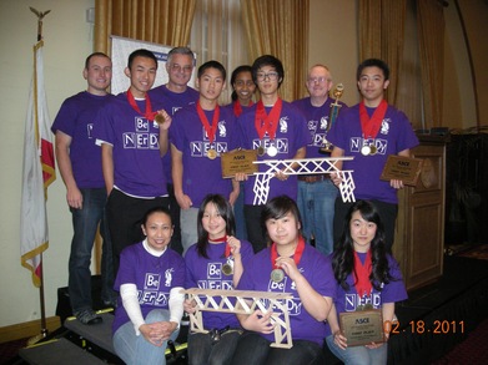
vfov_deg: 40.7
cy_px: 182
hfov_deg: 52.6
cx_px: 244
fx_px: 493
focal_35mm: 35
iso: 332
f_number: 2.8
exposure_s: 1/60
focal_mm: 5.7
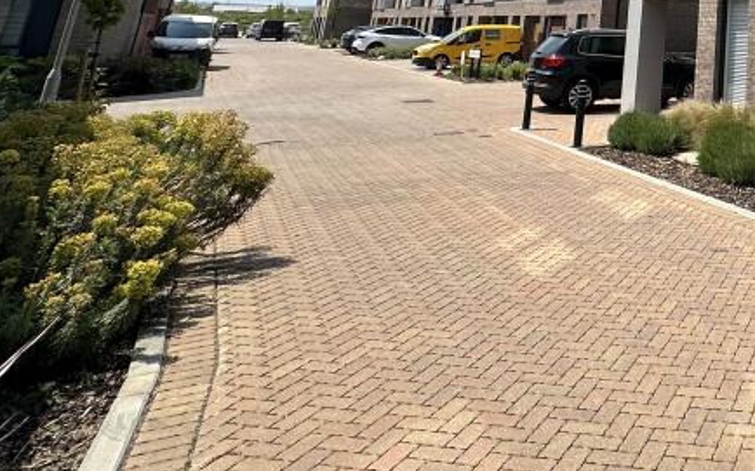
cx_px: 798
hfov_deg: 44.5
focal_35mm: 35
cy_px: -170
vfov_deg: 28.4
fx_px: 720
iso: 40
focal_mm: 2.22
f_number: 2.2
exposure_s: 1/2020
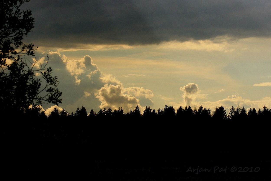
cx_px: 136
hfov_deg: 13.7
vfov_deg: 9.1
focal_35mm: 150
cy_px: 90
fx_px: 1129
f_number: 16
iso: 200
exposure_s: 1/1000
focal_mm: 100
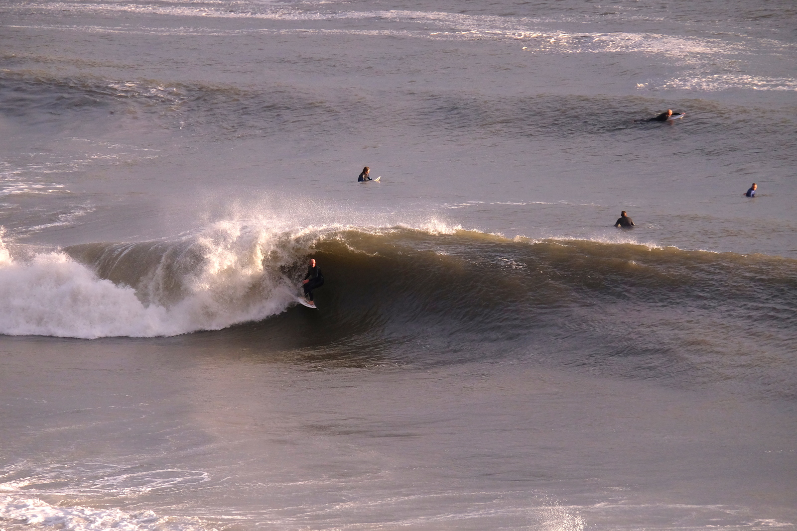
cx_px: 398
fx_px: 7638
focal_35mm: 345
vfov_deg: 4.0
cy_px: 266
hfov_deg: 6.0
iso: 1250
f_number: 6.7
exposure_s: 1/1900
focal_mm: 230
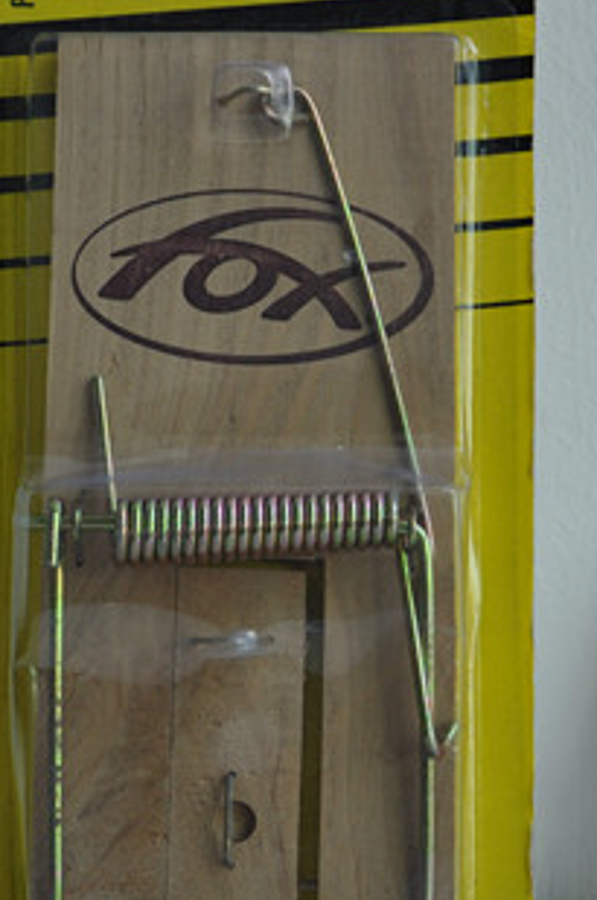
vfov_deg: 25.8
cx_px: 227
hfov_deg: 17.3
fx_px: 1965
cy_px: 380
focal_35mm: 79
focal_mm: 35
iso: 200
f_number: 4.5
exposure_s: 1/125
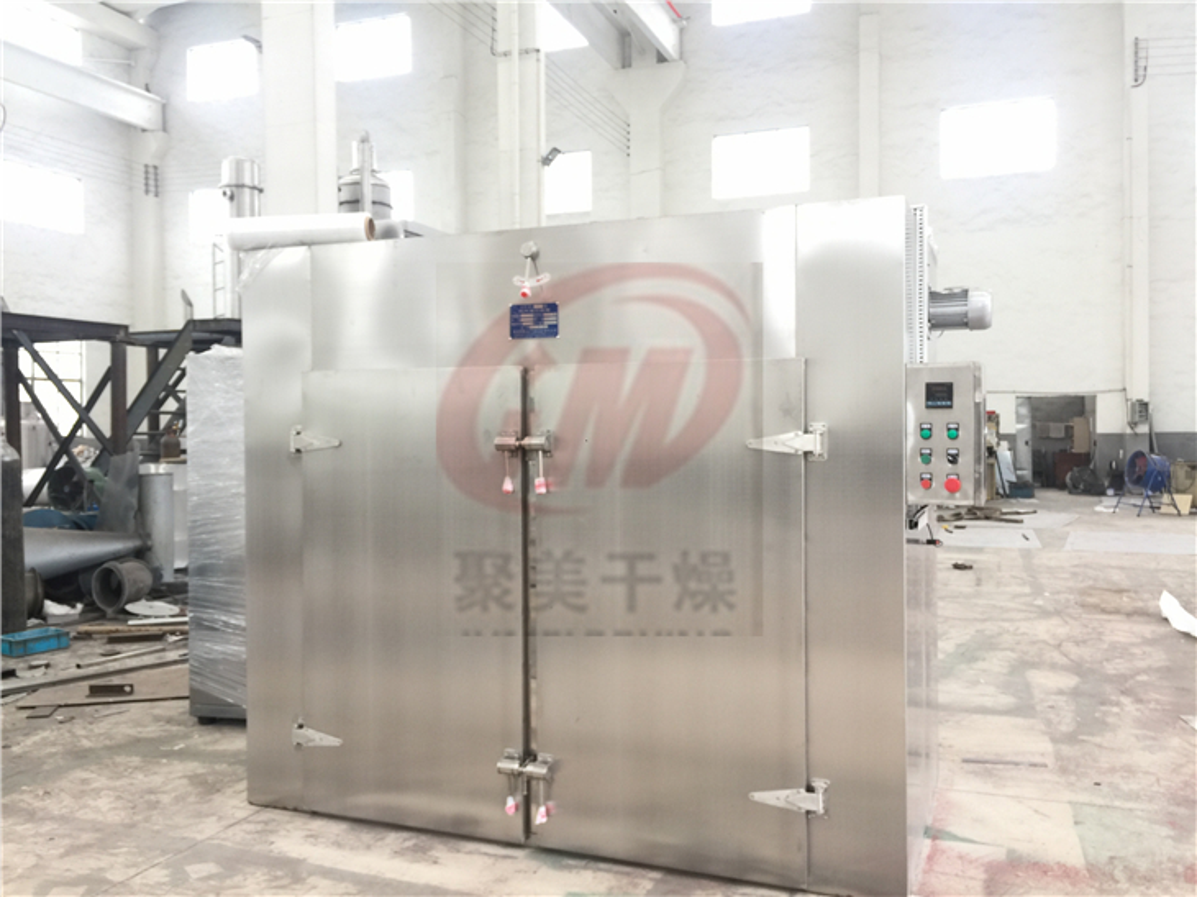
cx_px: 598
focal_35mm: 29
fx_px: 1002
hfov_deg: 61.7
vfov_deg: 48.2
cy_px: 448
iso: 32
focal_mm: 4.15
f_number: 2.2
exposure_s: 1/33
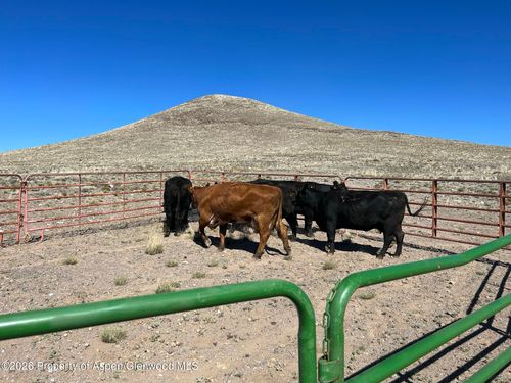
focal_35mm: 26
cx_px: 256
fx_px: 384
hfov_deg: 67.3
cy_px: 192
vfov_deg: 53.1
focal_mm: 5.7
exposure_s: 1/5076
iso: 50
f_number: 1.5
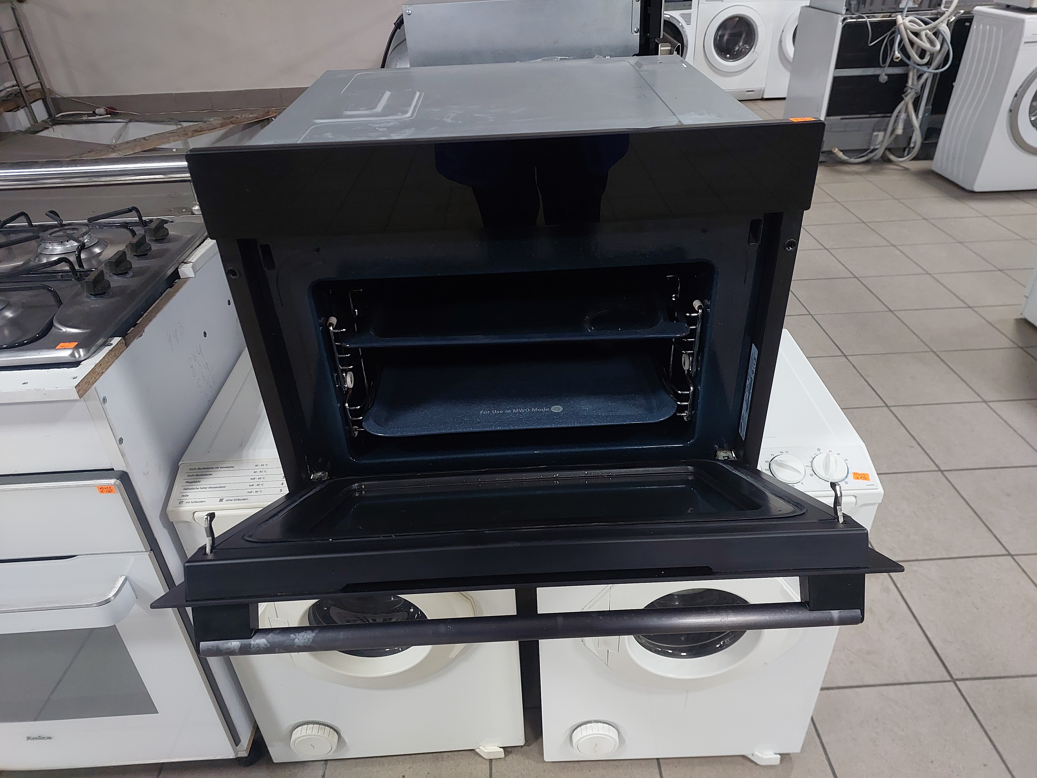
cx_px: 518
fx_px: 689
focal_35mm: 23
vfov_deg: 58.9
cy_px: 389
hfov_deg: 73.9
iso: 400
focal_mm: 5.06
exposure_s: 1/50
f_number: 1.8
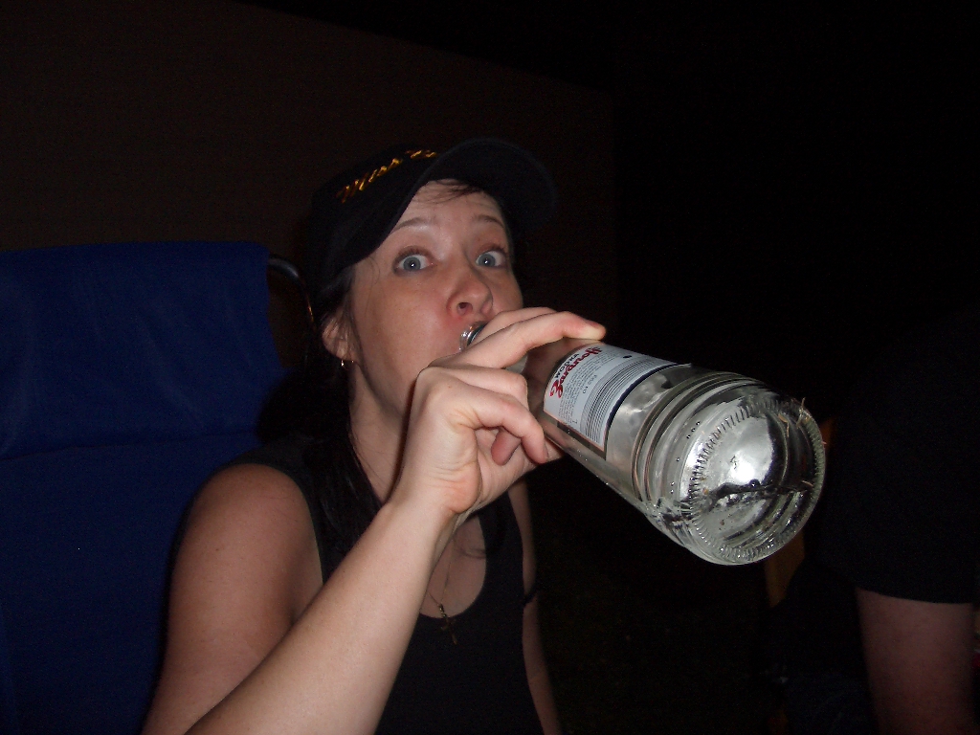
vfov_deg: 40.7
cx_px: 490
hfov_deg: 52.6
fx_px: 991
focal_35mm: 35
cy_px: 368
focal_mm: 5.8
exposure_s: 1/40
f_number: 2.6
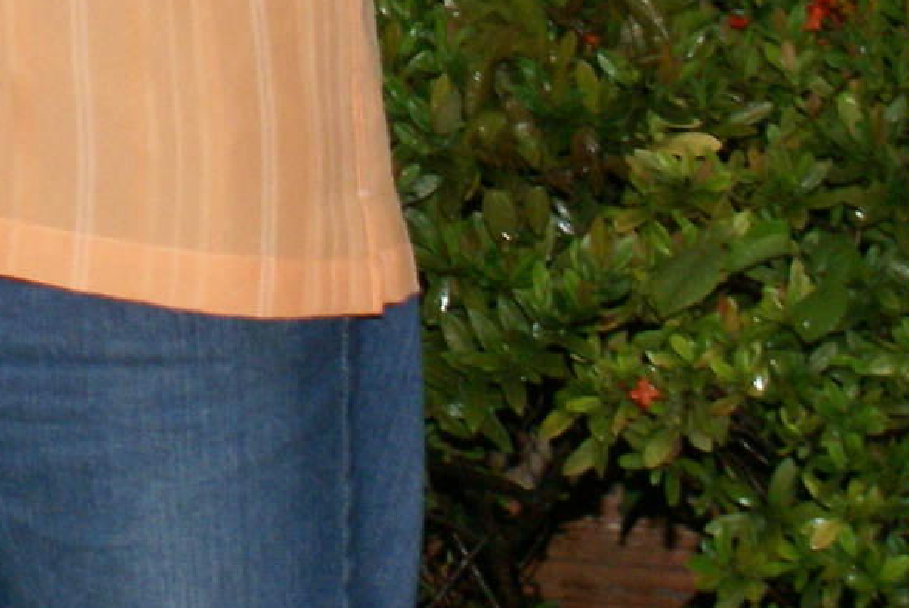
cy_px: -784
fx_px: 6531
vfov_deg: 5.2
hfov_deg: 7.7
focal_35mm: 258
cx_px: -790
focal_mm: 35
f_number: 5.6
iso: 400
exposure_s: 1/60
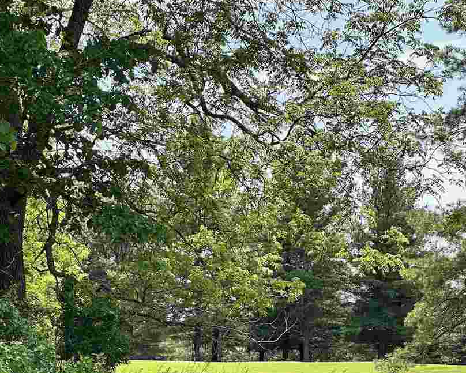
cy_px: 261
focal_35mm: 119
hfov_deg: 16.1
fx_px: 1642
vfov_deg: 12.9
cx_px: 120
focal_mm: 9
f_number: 2.8
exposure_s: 1/241
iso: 32
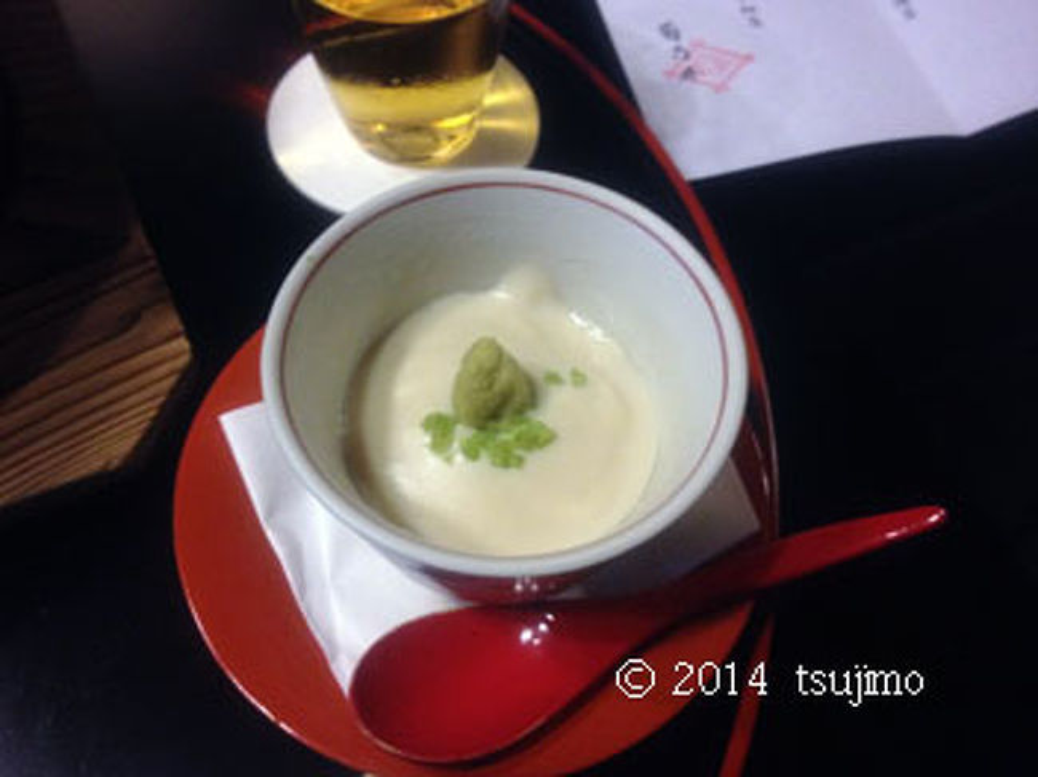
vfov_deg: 40.7
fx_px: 1049
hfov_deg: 52.6
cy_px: 388
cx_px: 519
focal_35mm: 35
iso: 250
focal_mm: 4.28
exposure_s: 1/20
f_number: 2.4
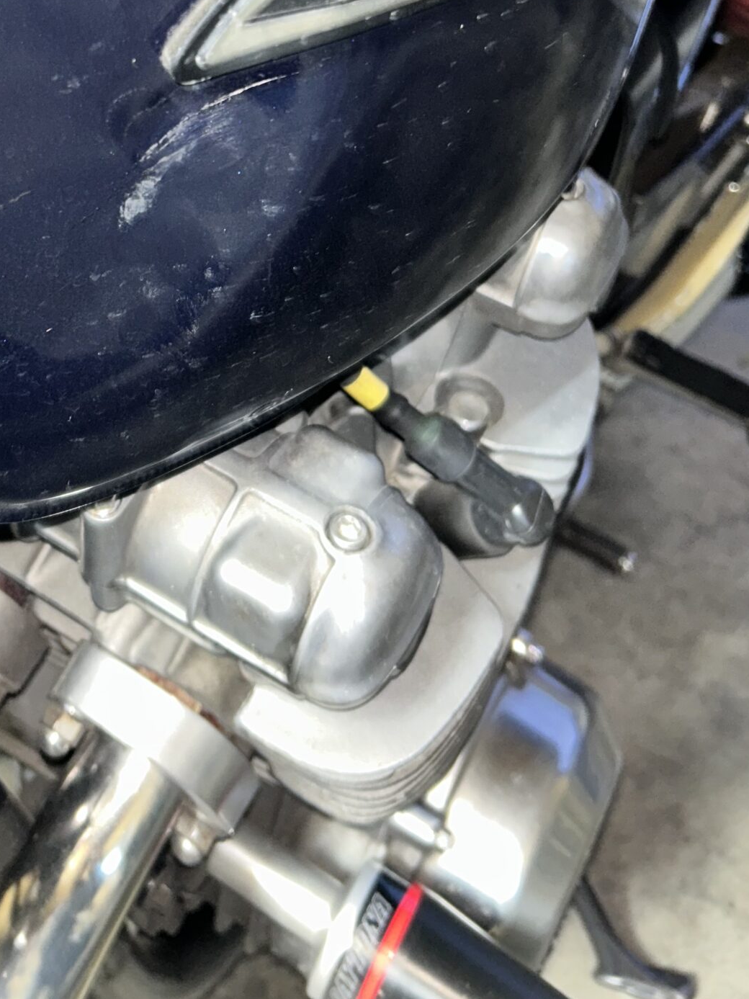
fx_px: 1385
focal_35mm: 48
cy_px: 109
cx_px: 135
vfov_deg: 37.2
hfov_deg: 29.5
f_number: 1.5
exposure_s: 1/4
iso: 64
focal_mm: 5.7
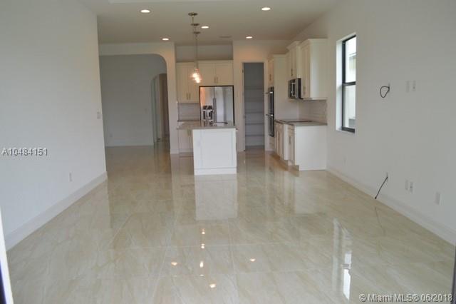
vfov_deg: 47.9
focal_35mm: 27
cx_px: 228
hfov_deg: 67.4
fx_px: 342
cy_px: 152
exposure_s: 1/125
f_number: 5.6
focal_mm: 18
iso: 320
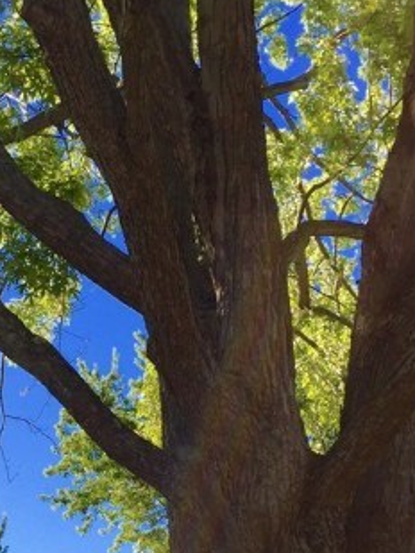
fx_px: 1150
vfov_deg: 26.1
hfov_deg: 20.2
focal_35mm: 72
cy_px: 503
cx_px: 88
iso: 32
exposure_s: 1/879
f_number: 2.2
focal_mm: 4.15
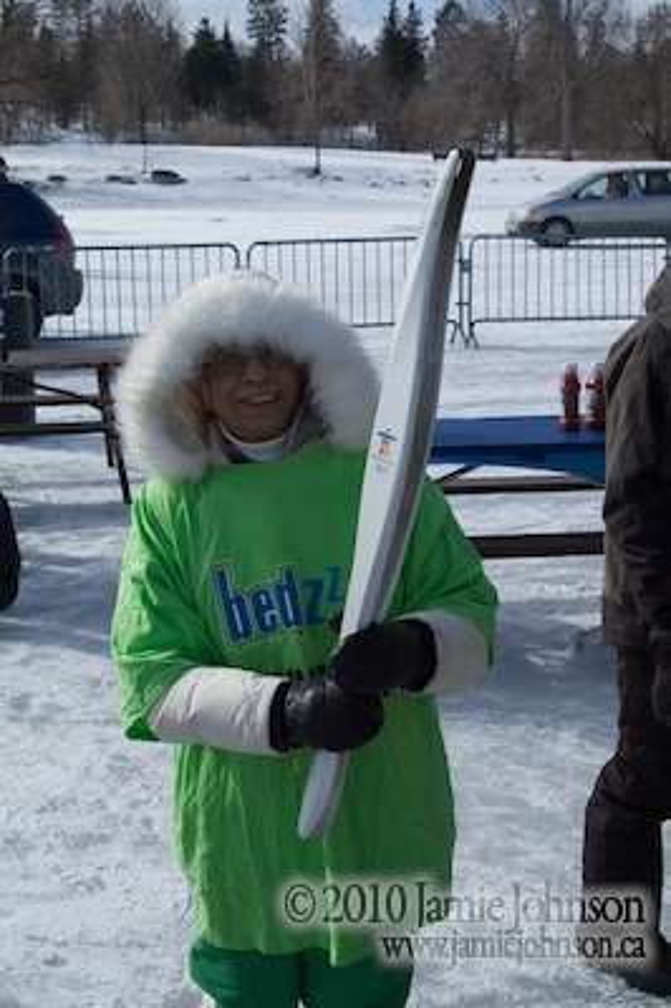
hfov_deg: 23.7
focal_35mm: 57
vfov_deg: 35.1
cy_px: 504
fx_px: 1596
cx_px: 336
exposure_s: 1/350
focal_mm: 38
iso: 200
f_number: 10
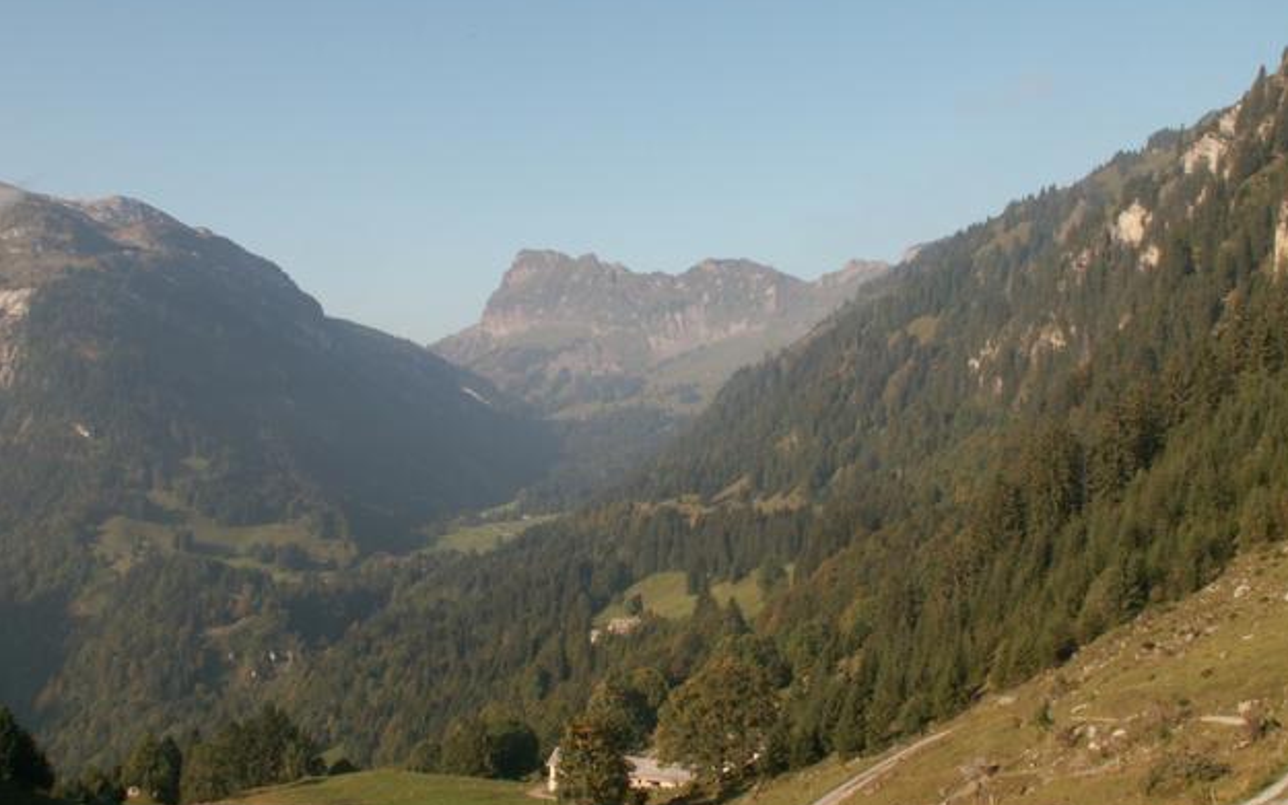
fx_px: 1334
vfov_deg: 33.6
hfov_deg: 51.5
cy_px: 371
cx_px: 657
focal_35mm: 38
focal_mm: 5.86
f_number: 6.3
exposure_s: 1/160
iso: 50
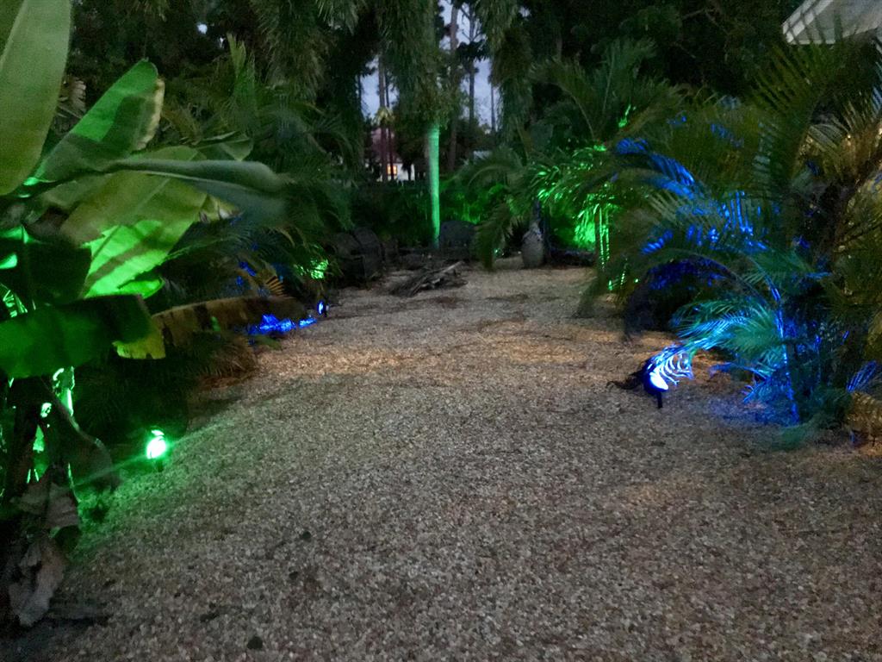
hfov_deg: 63.4
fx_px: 713
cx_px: 441
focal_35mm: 28
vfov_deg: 49.7
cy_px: 331
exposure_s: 1/4
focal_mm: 3.99
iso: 1000
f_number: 1.8
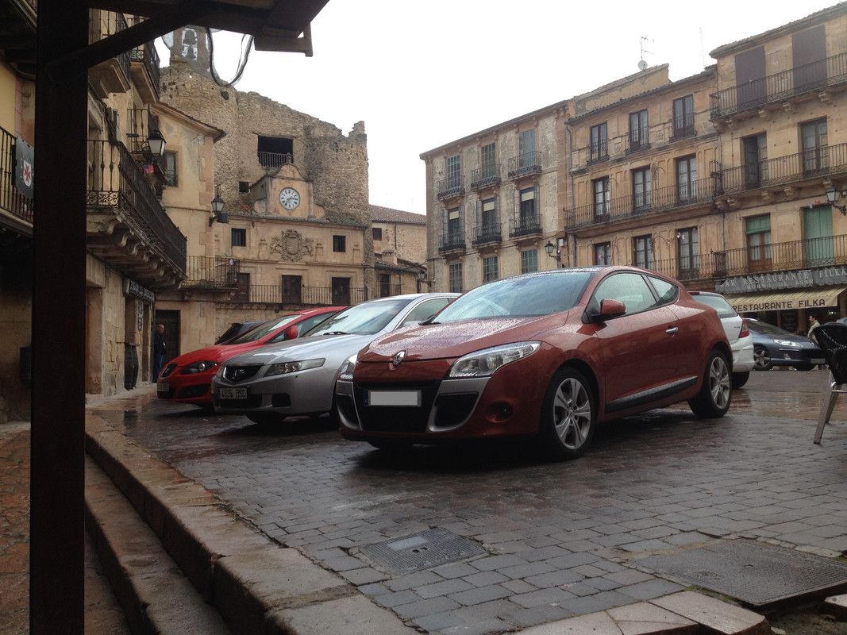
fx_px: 856
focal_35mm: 35
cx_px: 424
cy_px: 318
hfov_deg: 52.6
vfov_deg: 40.7
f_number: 2.4
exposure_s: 1/435
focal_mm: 4.28
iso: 50
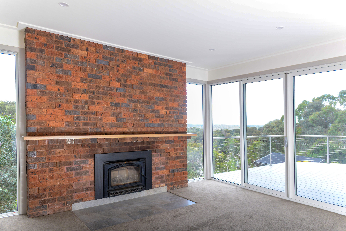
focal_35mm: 24
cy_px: 116
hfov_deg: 73.7
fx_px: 231
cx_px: 173
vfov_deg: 53.2
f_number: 8
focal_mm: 24
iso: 800
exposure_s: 1/250
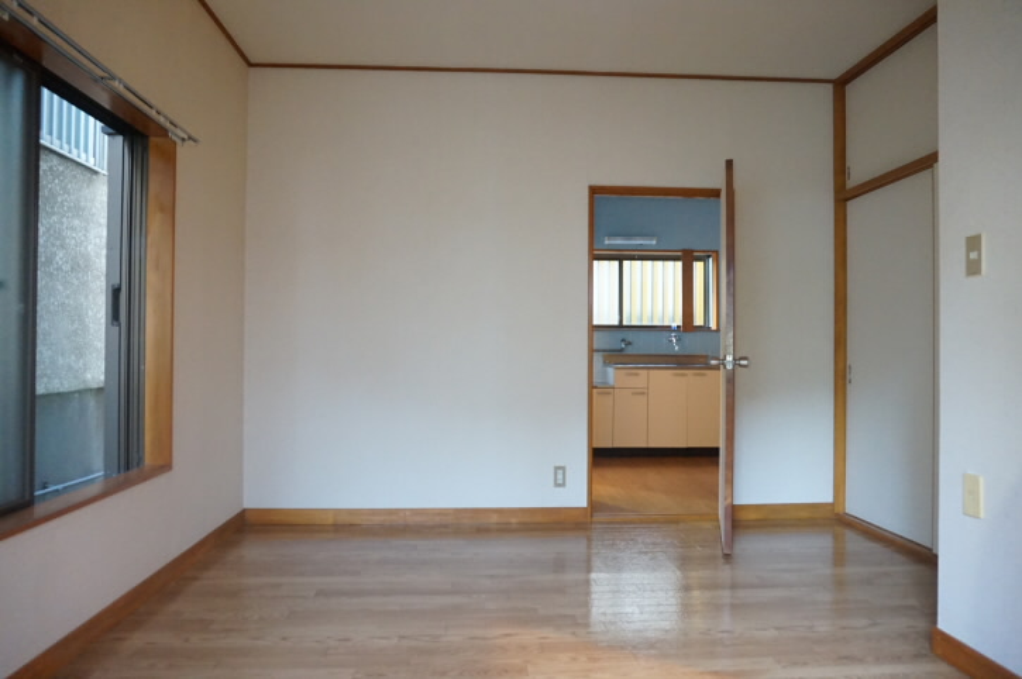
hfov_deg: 73.8
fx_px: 681
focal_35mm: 24
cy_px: 340
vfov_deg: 53.0
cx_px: 511
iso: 3200
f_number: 3.5
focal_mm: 16
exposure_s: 1/15
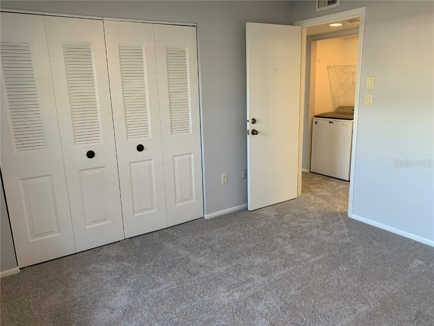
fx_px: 326
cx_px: 217
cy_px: 163
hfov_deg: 67.3
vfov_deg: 53.1
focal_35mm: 26
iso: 80
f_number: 1.8
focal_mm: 4.25
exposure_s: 1/60
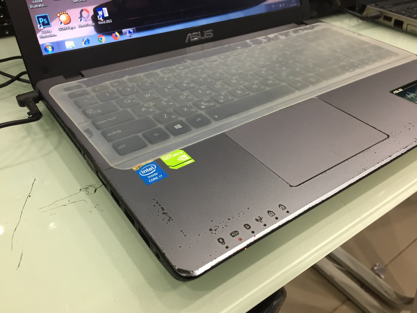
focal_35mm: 29
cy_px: 156
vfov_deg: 48.2
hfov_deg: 61.7
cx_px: 208
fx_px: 349
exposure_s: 1/33
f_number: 2.2
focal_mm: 4.15
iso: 80
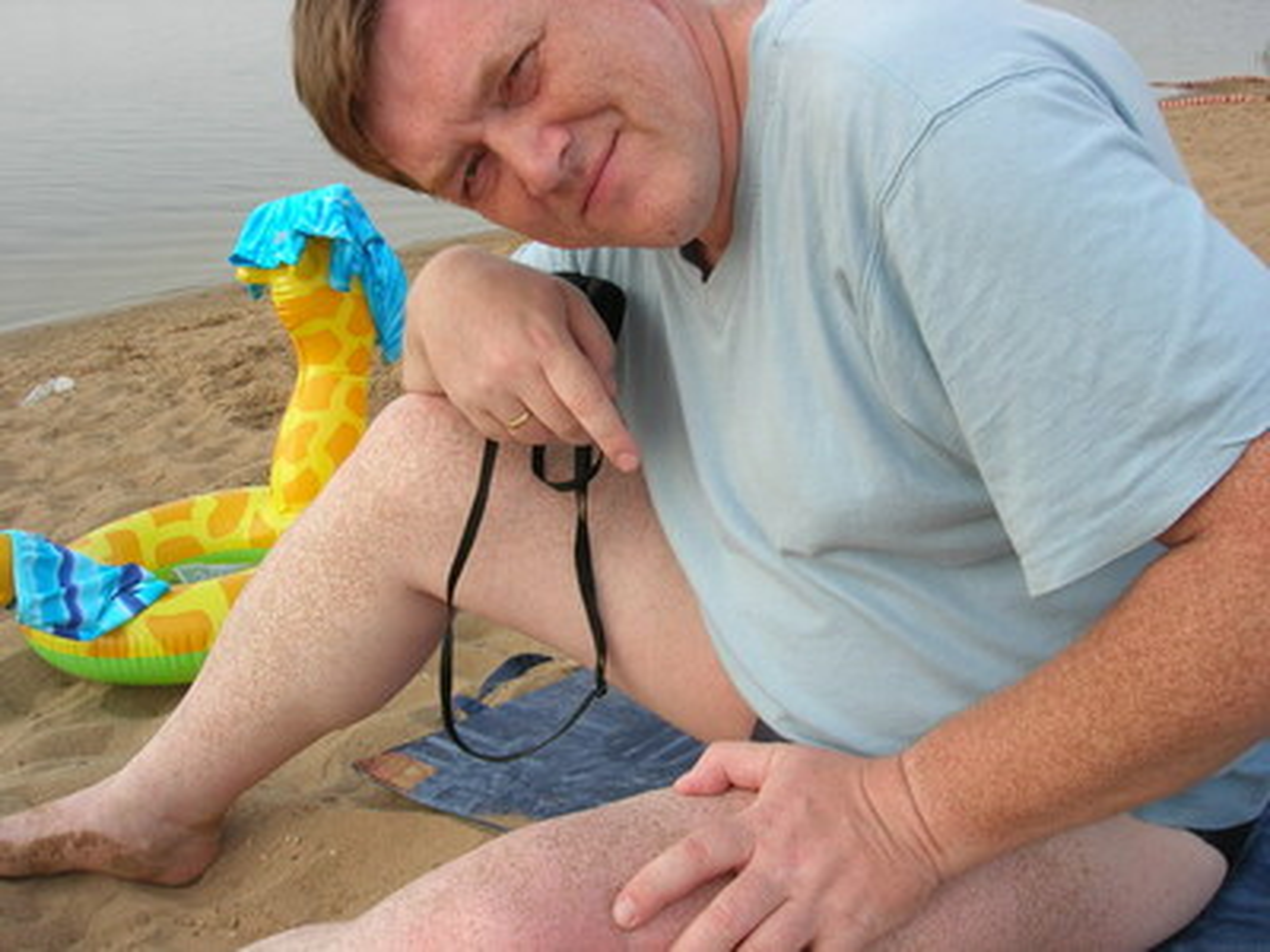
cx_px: 635
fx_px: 1394
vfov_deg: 37.7
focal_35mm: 38
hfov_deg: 49.0
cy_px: 476
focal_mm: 7.8
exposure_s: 1/227
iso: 64
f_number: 4.8
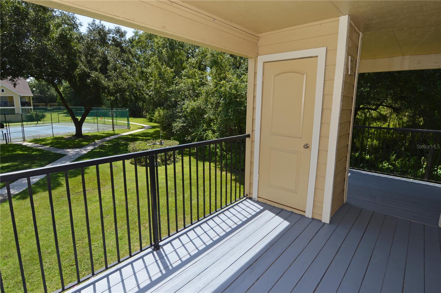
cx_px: 220
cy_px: 146
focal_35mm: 18
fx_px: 220
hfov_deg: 90.1
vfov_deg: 67.3
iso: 100
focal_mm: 12
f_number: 7.1
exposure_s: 1/200
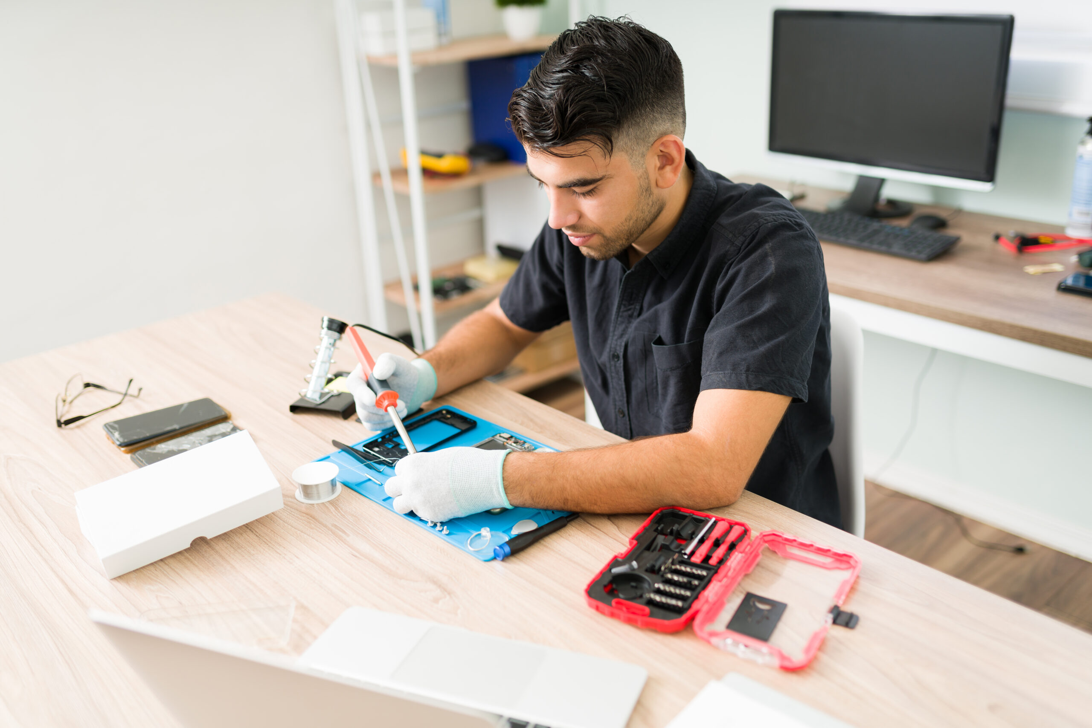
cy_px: 364
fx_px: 1062
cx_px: 546
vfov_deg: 37.9
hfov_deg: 54.4
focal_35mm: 35
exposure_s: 1/200
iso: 100
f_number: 1.8
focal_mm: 35
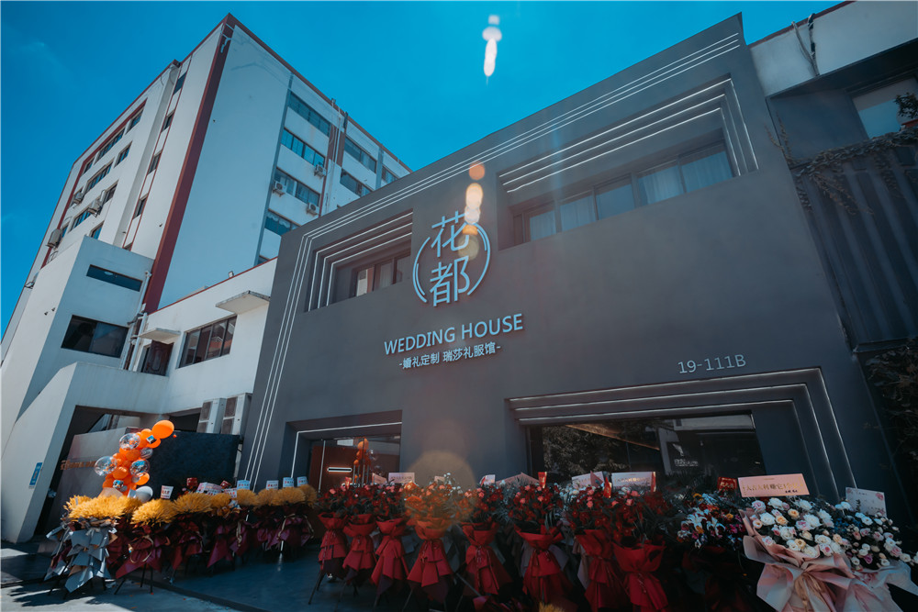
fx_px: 434
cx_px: 459
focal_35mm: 17
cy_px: 306
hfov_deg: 93.3
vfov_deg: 70.5
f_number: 10
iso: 250
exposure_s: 1/320
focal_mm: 17
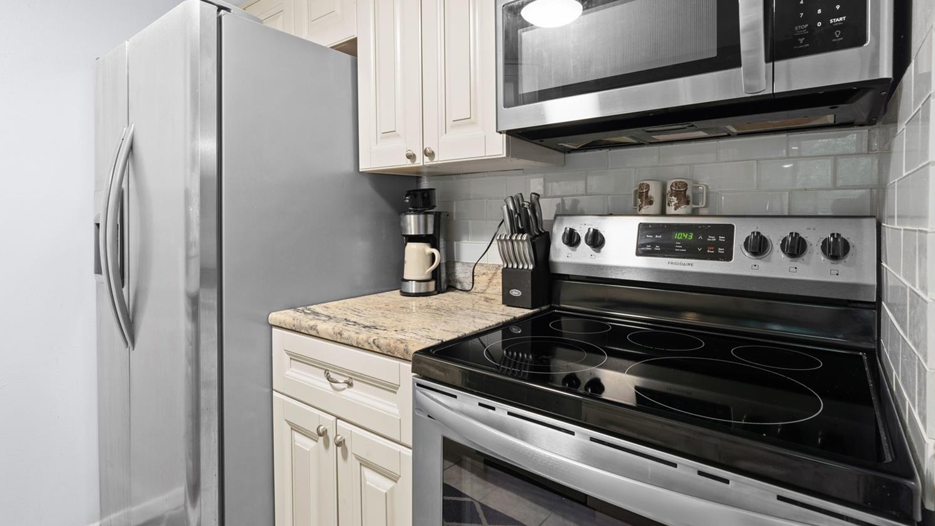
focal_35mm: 18
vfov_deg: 60.7
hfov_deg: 92.6
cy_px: 223
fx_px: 446
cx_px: 492
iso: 250
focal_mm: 16
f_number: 9
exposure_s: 4
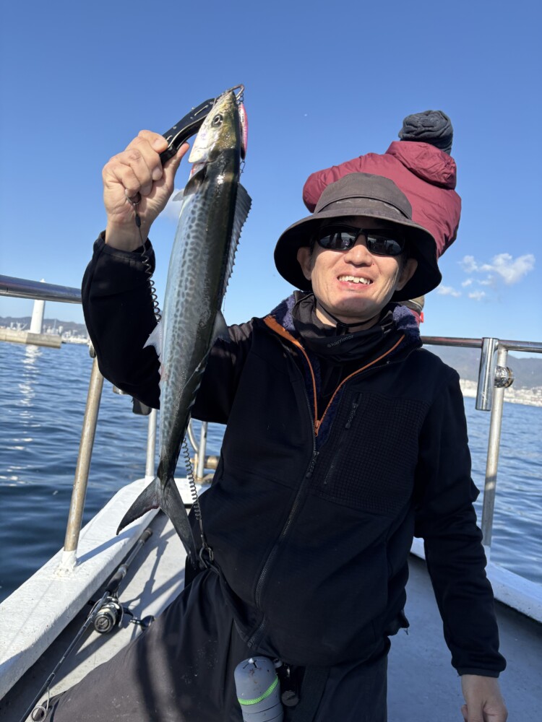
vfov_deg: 67.3
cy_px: 361
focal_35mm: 26
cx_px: 271
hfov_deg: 53.1
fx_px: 543
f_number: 1.6
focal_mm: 5.96
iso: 50
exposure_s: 1/2208
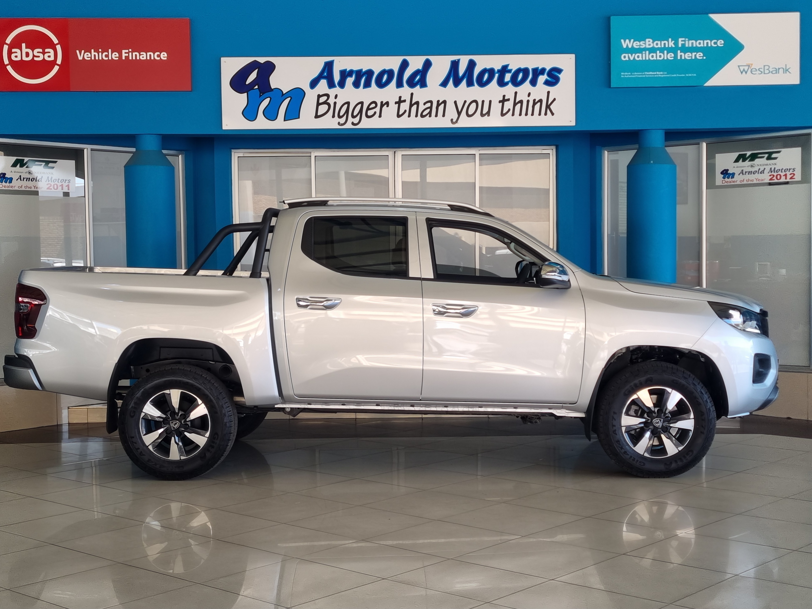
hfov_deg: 67.3
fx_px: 610
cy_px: 304
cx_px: 406
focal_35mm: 26
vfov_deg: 53.1
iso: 50
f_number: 1.8
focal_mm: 5.4
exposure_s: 1/154
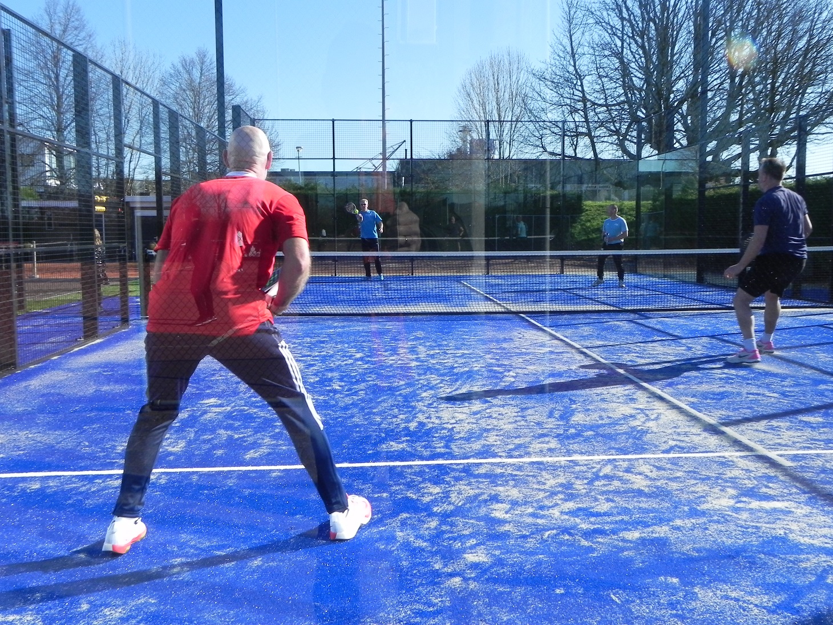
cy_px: 312
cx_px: 416
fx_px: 794
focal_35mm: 33
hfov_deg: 55.4
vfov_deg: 42.9
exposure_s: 1/288
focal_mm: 5.9
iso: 160
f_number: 6.3
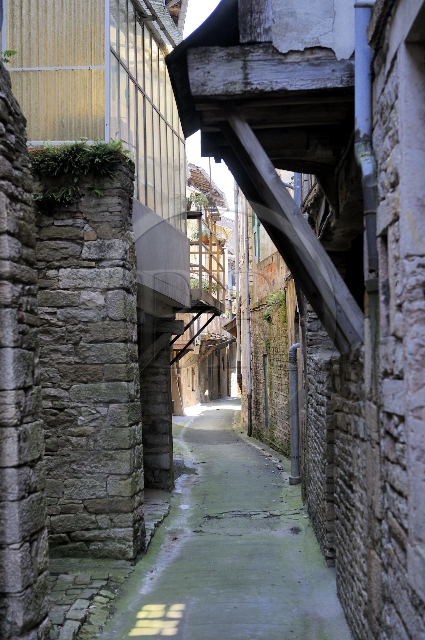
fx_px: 1064
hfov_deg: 22.6
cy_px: 320
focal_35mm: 60
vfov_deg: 33.4
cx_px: 212
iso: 200
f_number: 4.5
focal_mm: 60
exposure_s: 1/160
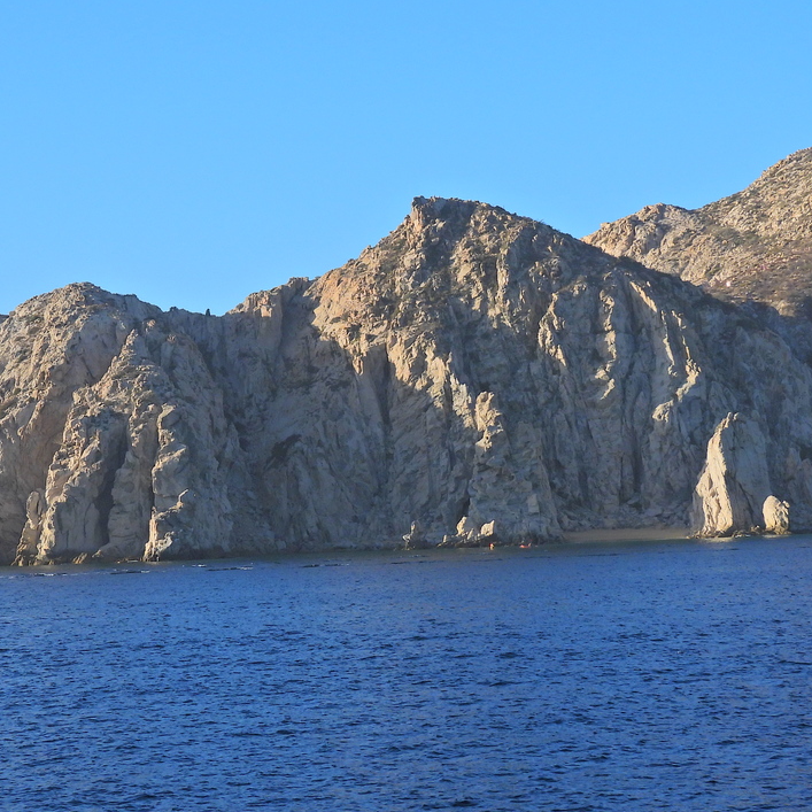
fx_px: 2548
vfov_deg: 18.1
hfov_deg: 18.0
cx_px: 257
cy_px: 355
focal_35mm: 96
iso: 100
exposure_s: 1/1250
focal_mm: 10.7
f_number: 3.5
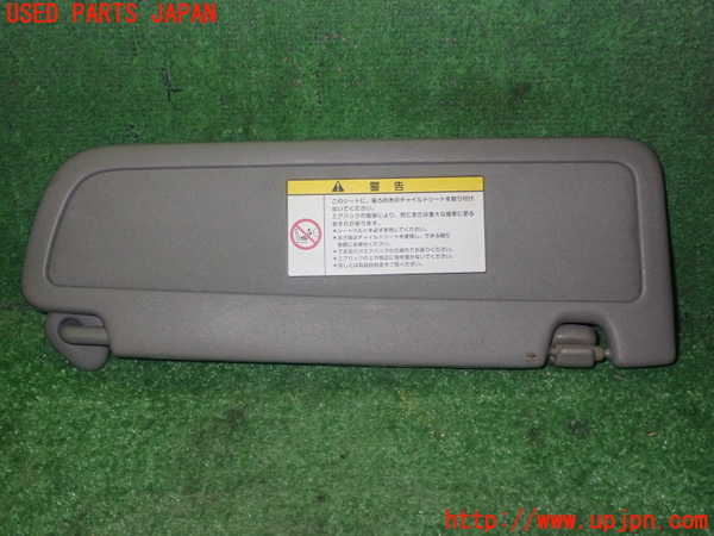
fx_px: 743
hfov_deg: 51.4
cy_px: 268
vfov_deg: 39.7
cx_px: 357
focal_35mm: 36
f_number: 7.1
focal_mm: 6.37
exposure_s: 1/40
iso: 640
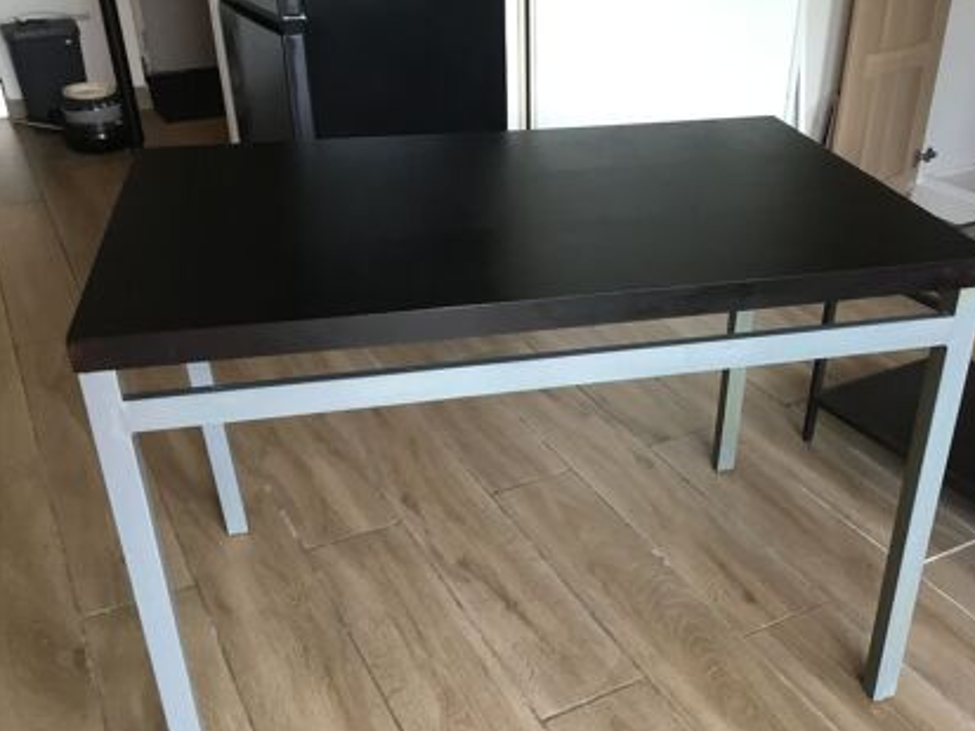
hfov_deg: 51.2
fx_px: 1014
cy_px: 422
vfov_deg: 39.6
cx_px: 557
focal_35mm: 36
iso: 80
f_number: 2.4
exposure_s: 1/33
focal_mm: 3.3
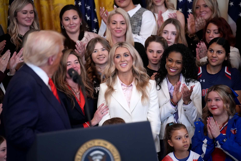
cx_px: 120
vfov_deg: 8.2
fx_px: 1124
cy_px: 80
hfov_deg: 12.2
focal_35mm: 168
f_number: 2.8
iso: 4000
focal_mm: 168
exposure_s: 1/250
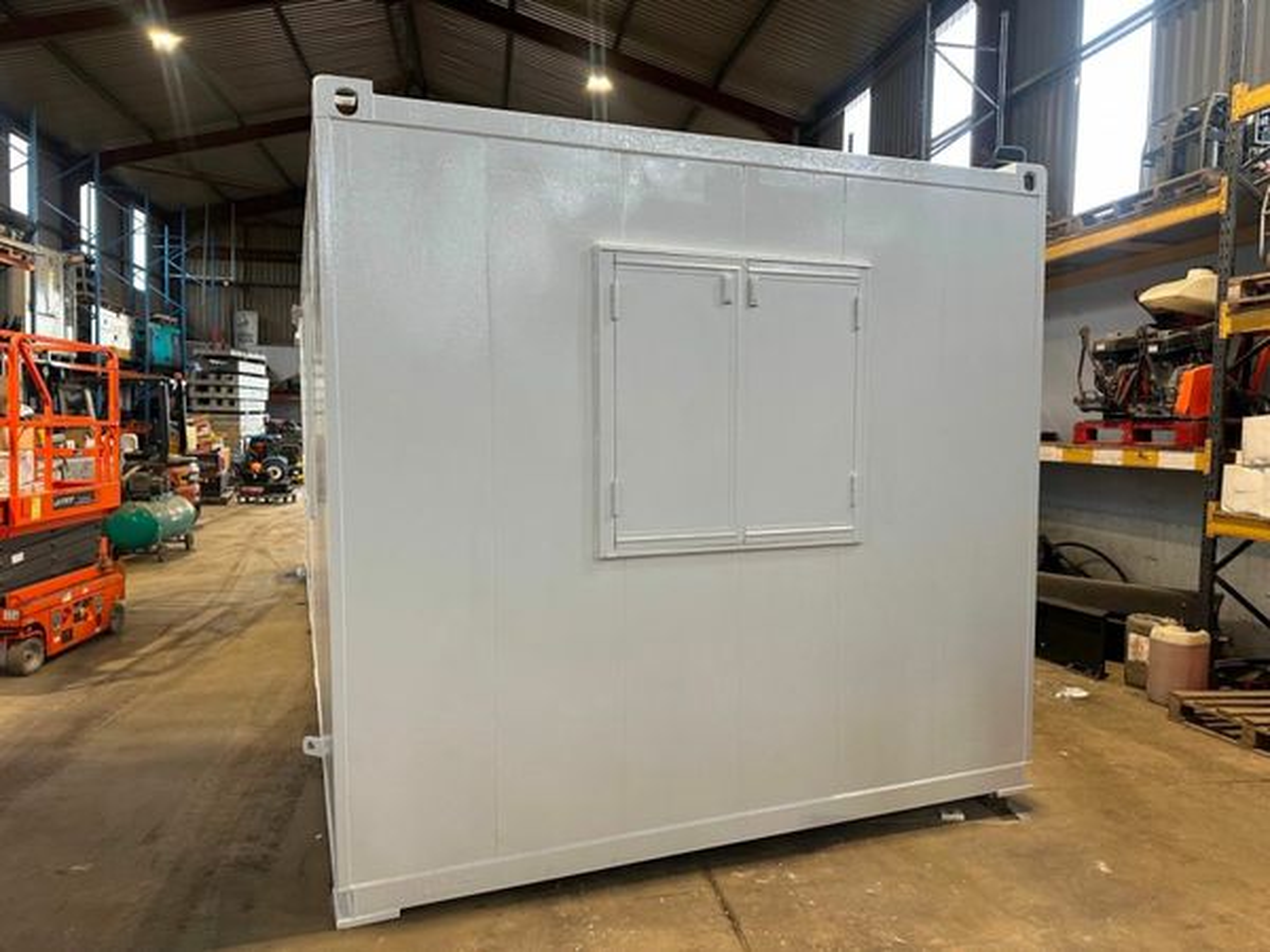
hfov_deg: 71.6
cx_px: 635
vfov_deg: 56.8
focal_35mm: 24
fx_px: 881
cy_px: 476
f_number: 1.78
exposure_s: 1/121
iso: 200
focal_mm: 6.86
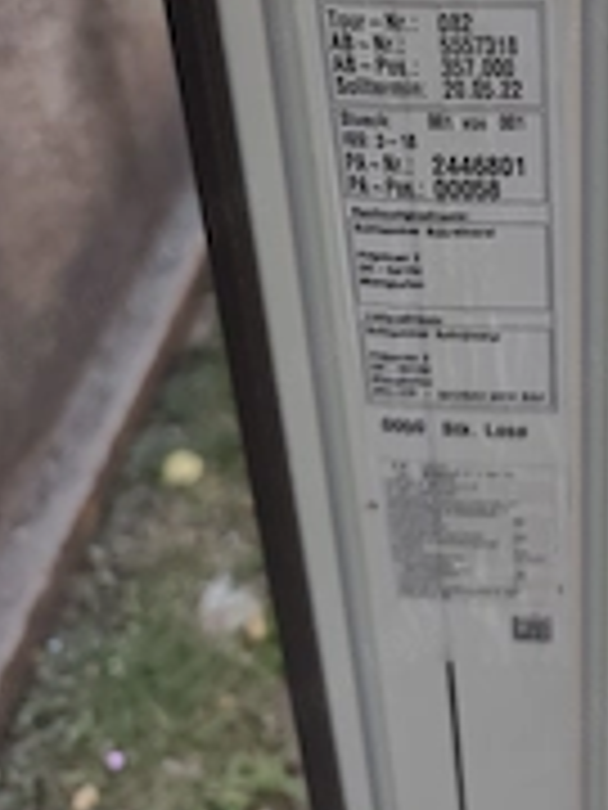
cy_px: 14
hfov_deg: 27.2
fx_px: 1194
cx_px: 590
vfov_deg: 34.4
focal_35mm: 51
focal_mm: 6.19
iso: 500
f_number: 1.65
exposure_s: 1/50
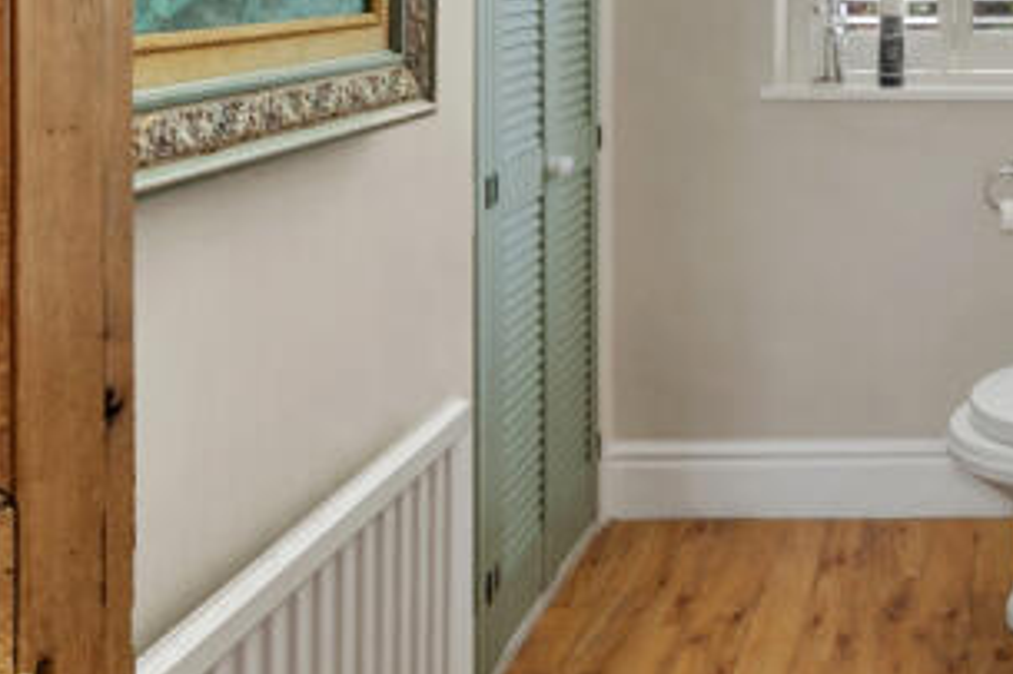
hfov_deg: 36.4
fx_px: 1322
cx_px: 1079
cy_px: -38
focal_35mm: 47
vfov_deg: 26.7
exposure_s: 1.6
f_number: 10
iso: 100
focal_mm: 14
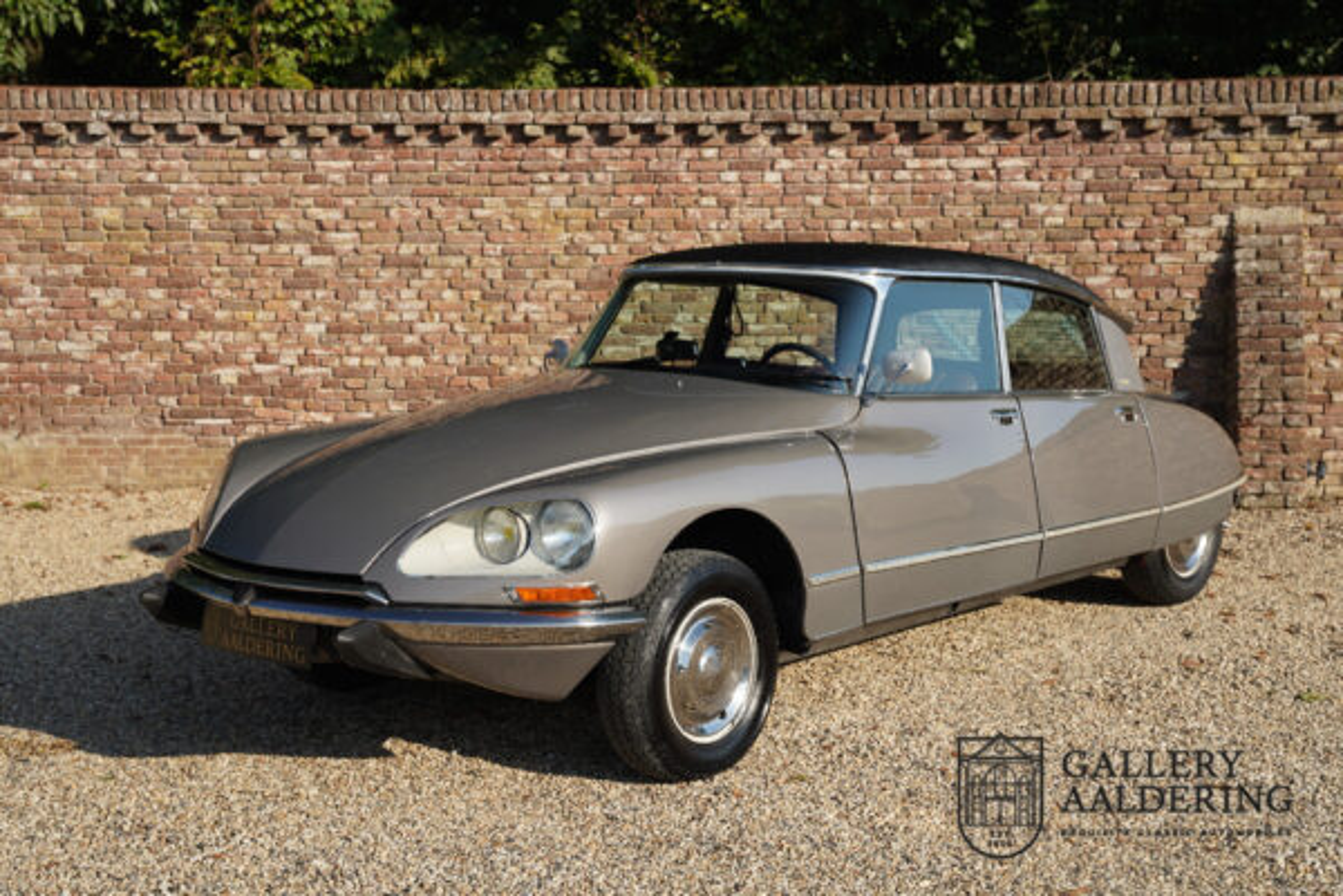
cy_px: 448
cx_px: 672
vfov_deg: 27.5
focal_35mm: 49
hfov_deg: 40.3
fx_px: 1832
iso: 100
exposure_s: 1/160
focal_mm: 49.1
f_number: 6.3
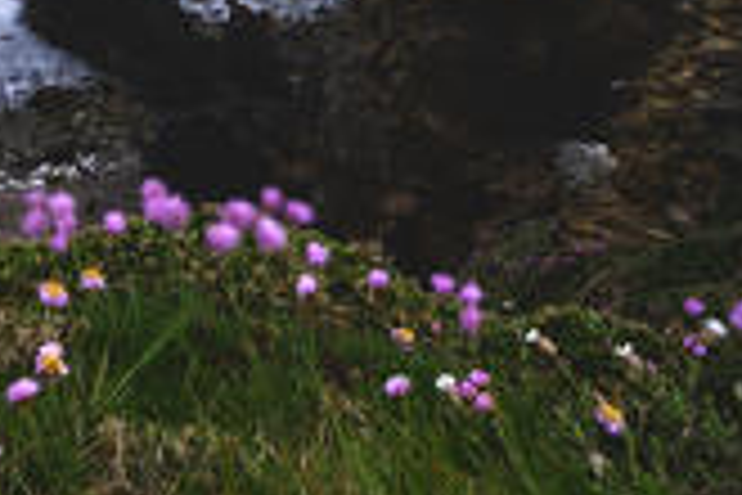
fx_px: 1195
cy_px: -284
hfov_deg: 31.6
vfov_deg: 19.7
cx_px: -20
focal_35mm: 58
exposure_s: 30
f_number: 10
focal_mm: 16
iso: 80
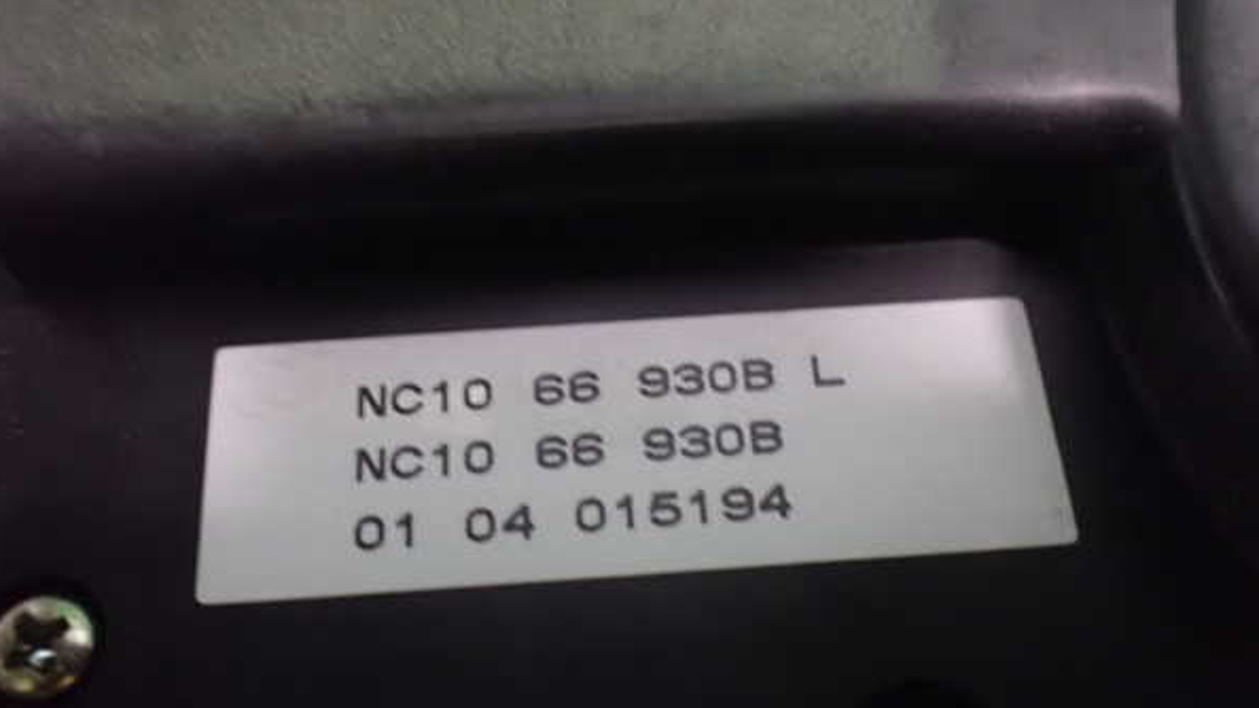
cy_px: 373
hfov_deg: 59.5
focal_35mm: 33
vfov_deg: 35.6
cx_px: 625
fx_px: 1102
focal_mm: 5.4
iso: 1600
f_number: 2.3
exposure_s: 1/25
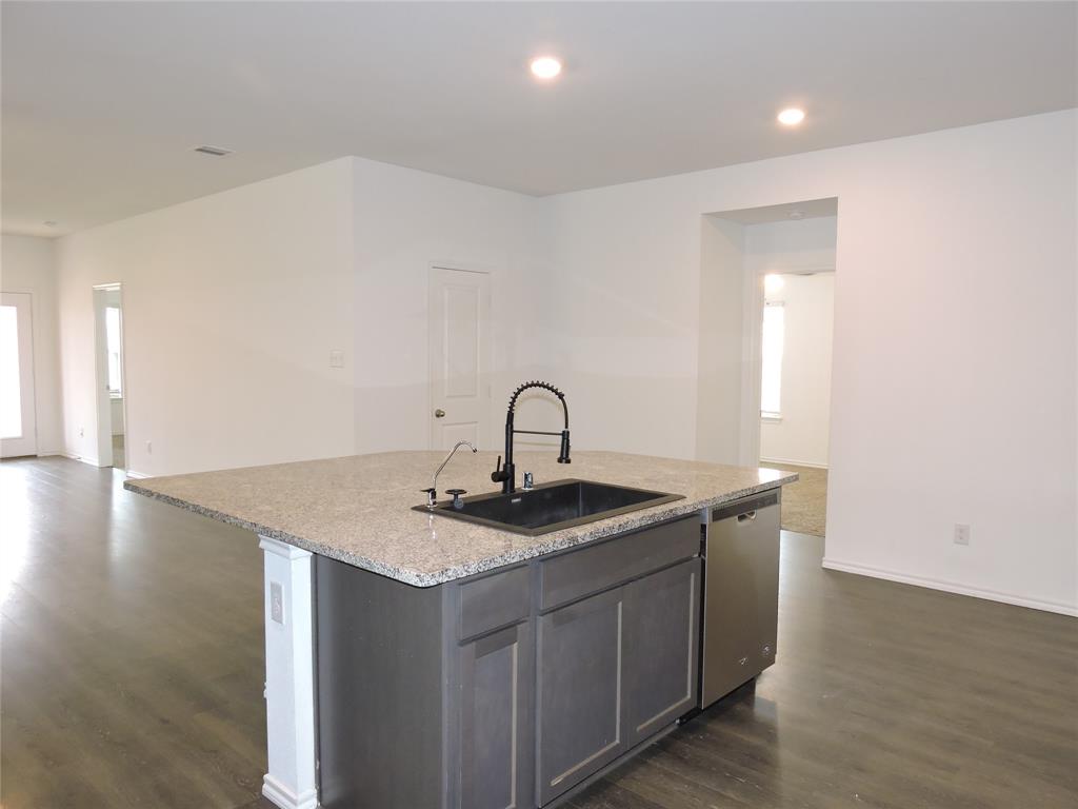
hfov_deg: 71.6
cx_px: 539
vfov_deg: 56.8
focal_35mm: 24
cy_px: 404
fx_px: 747
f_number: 3.3
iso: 360
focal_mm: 4.3
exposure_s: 1/40
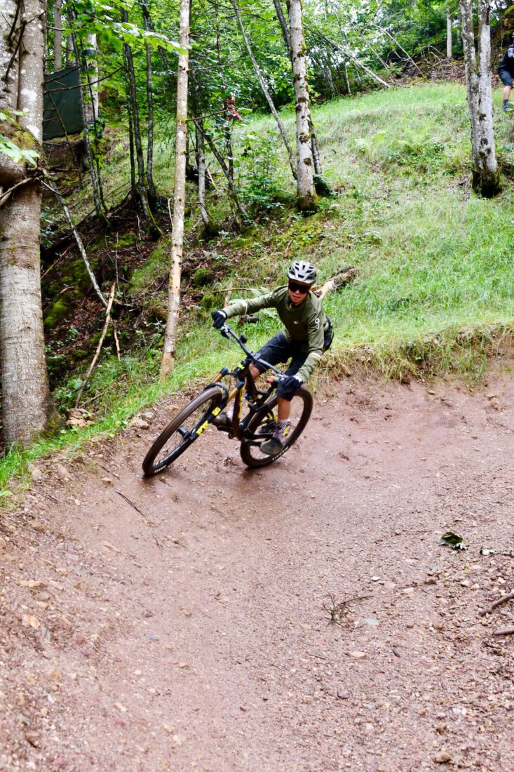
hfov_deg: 31.9
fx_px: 900
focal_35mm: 42
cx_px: 257
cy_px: 386
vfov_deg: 46.4
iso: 400
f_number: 4.5
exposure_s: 1/160
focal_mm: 28
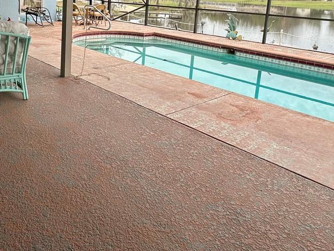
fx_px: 309
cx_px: 95
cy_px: 44
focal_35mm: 32
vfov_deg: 41.9
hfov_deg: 54.8
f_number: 2.2
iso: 40
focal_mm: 2.22
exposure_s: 1/347
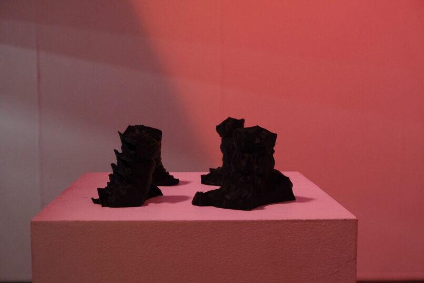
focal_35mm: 47
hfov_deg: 41.9
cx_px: 212
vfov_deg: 28.6
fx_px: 553
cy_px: 142
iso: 2000
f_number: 3.6
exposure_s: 1/27
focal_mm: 31.5
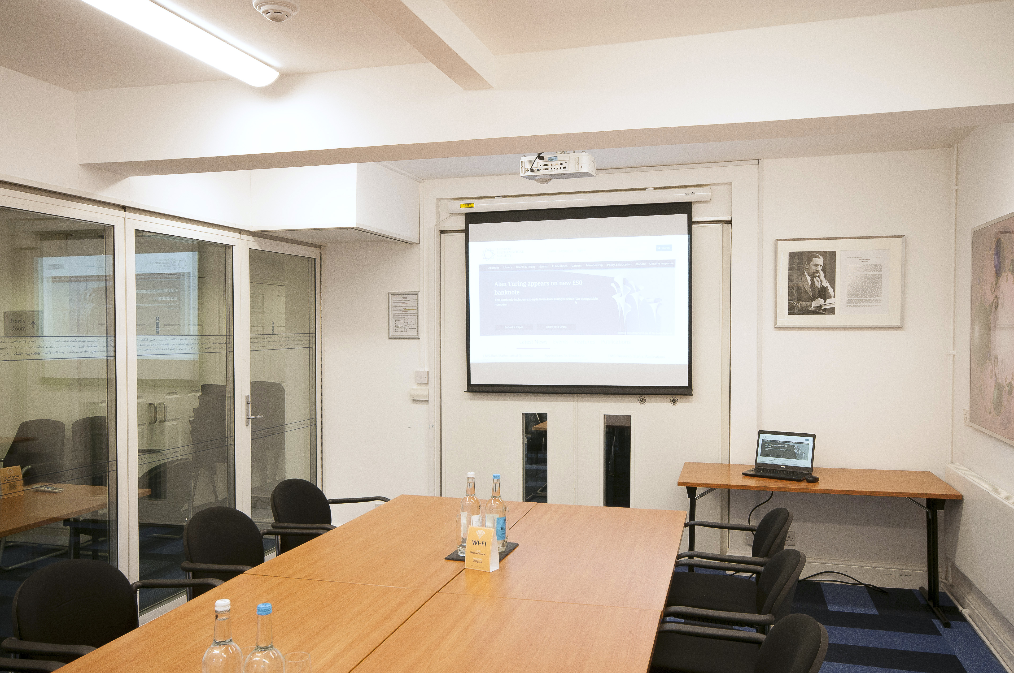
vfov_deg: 43.5
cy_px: 336
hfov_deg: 62.0
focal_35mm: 30
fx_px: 844
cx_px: 507
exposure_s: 1/13
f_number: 9
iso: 200
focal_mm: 20
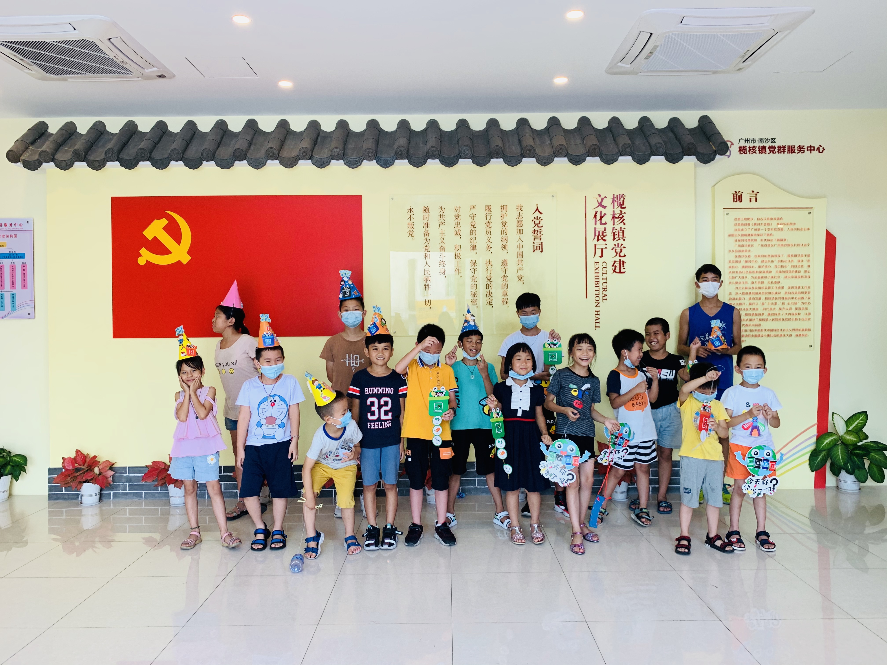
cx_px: 444
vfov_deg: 53.1
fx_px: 666
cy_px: 332
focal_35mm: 26
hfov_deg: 67.3
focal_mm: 4.25
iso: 32
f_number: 1.8
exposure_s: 1/99
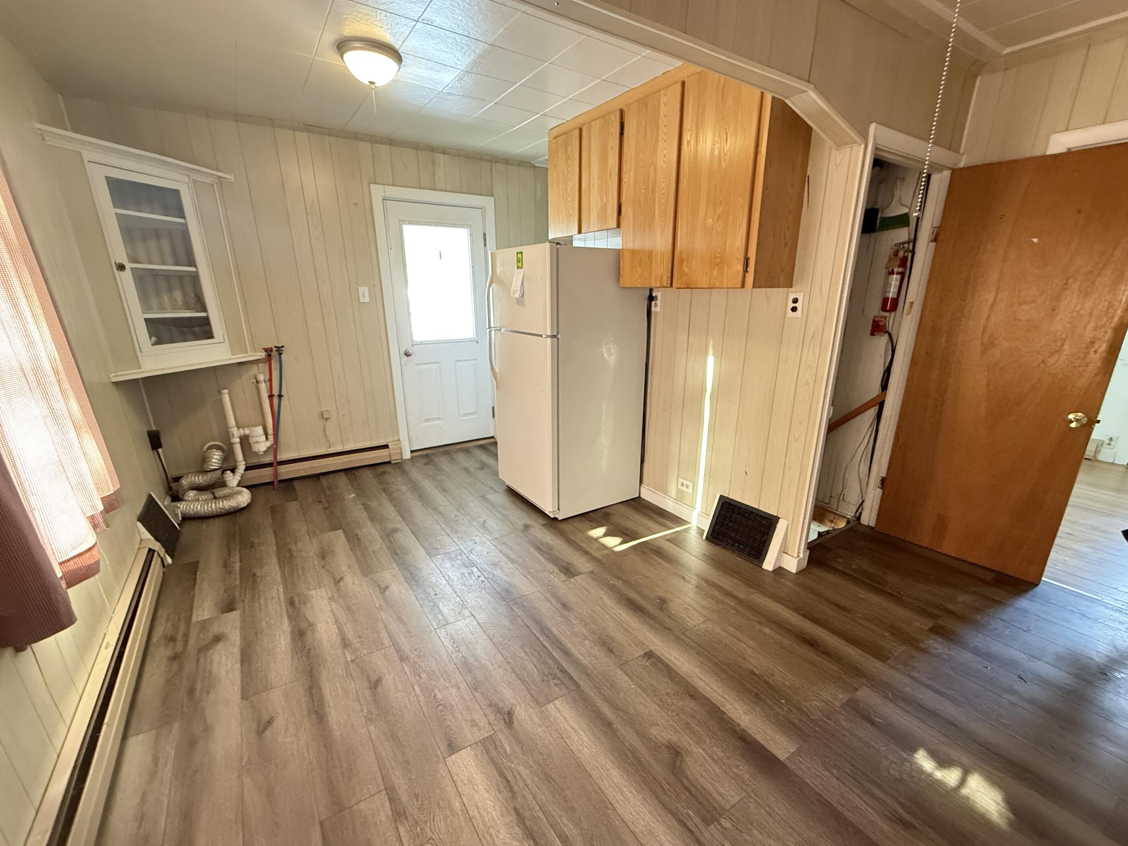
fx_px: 489
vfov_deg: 81.7
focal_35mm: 15
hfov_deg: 98.2
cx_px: 575
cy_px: 445
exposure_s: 1/60
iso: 640
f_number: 2.2
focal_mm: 2.22
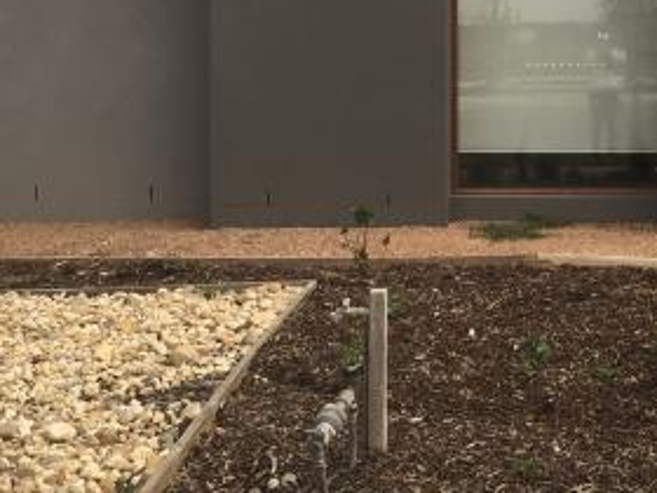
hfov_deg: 23.1
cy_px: 110
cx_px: 561
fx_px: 1575
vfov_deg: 17.7
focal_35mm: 83
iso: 32
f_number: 2.2
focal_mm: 4.15
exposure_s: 1/1464
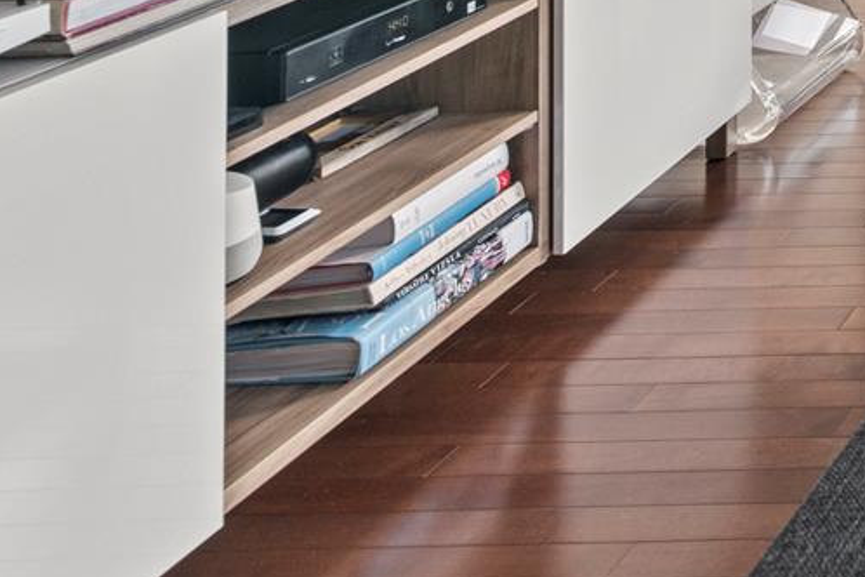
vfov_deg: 19.0
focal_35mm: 54
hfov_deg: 22.8
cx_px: 1513
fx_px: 1297
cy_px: -469
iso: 200
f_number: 9
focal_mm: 14
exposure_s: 1/13
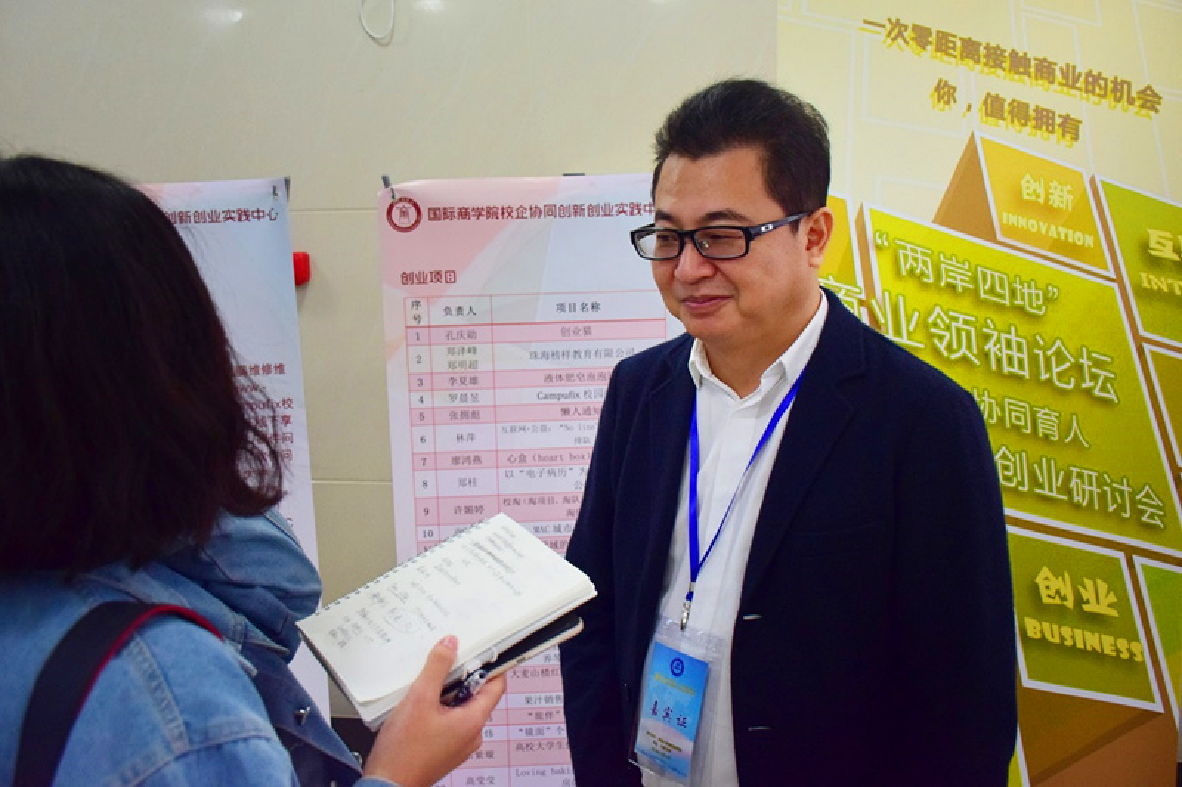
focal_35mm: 33
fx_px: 1083
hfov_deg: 57.2
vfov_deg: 40.0
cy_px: 394
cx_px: 591
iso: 1250
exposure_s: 1/100
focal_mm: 22
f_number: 3.5
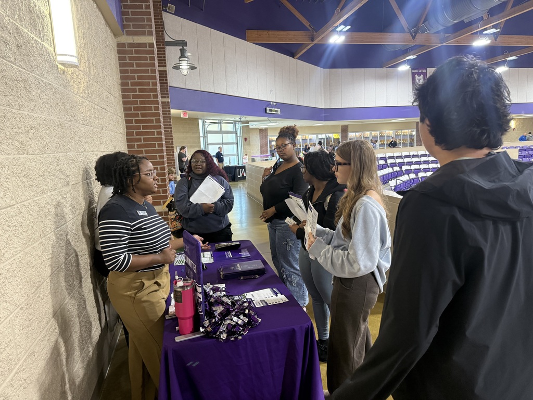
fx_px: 370
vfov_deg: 56.8
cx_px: 266
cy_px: 200
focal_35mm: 24
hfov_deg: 71.6
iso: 320
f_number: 1.78
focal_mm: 6.76
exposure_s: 1/60
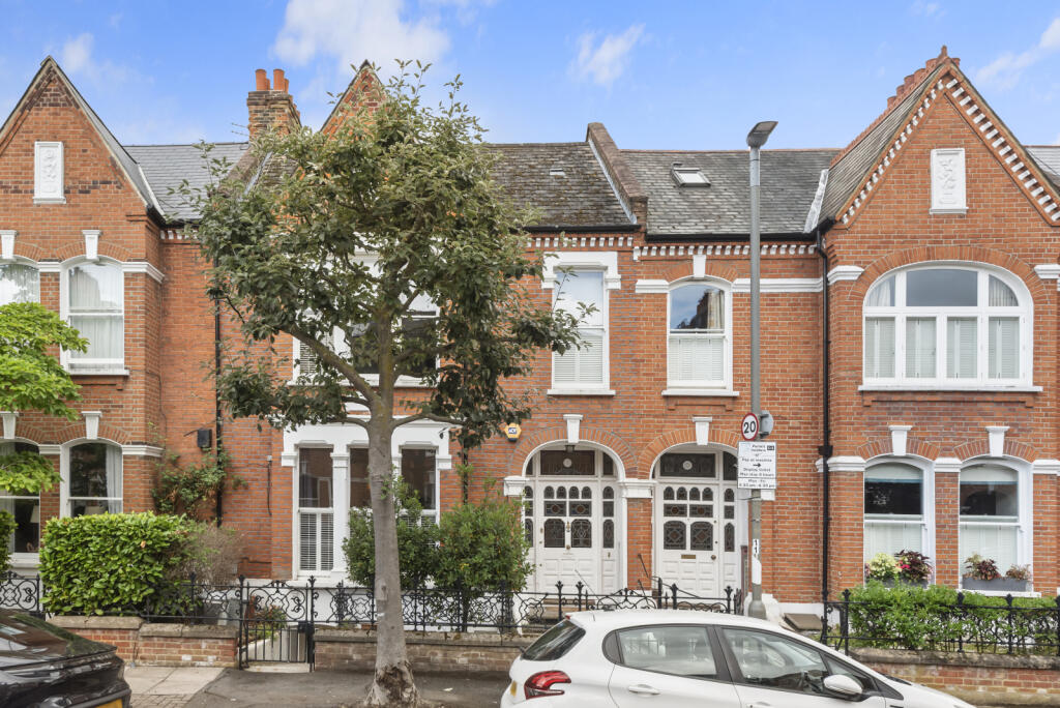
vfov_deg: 53.2
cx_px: 530
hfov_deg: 73.7
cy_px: 354
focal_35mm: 24
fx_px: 707
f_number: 10
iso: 360
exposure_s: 1/320
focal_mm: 24
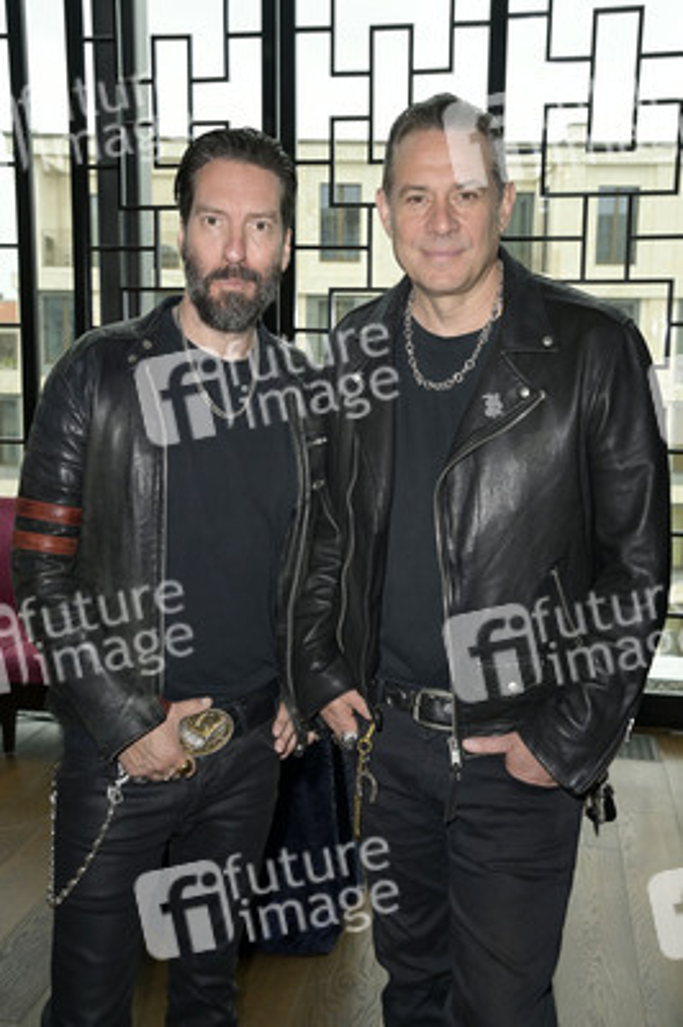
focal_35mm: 38
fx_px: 1083
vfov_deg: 50.7
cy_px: 514
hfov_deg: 35.0
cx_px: 342
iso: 640
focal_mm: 38
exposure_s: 1/125
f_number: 6.3
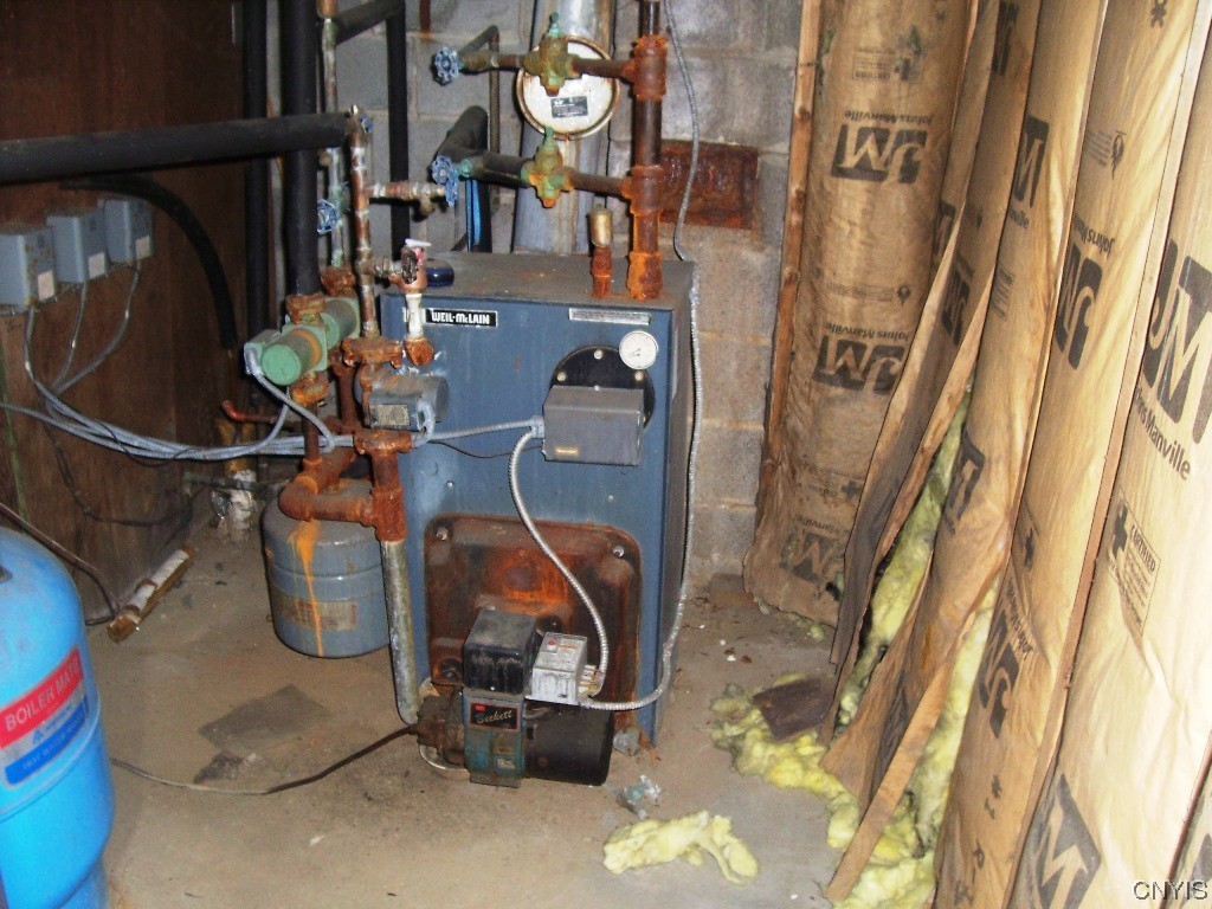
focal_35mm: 34
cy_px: 454
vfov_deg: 41.8
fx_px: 1190
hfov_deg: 54.0
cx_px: 606
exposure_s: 1/60
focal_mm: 5.6
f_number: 2.7
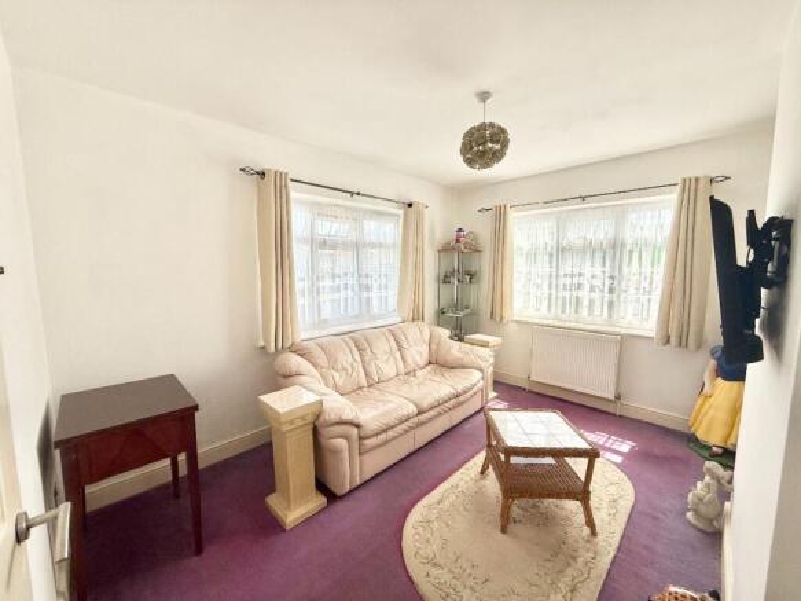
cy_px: 300
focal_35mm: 14
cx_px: 400
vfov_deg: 85.7
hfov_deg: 102.1
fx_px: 324
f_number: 2.2
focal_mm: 2.22
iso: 64
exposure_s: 1/461
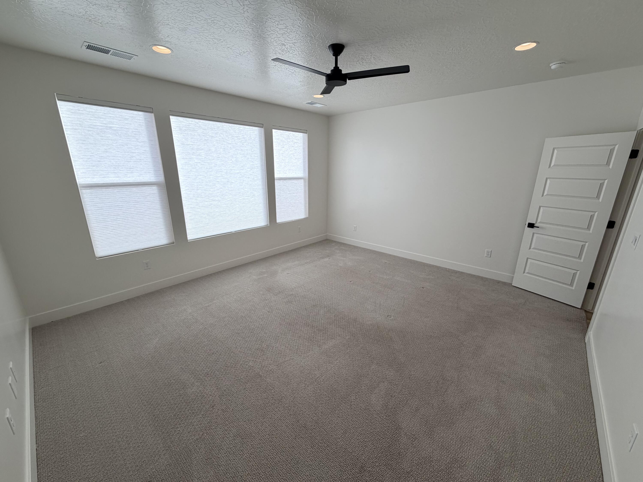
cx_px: 322
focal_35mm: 14
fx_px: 260
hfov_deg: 102.1
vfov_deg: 85.7
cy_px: 241
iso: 50
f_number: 2.2
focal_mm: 2.22
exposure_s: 1/381
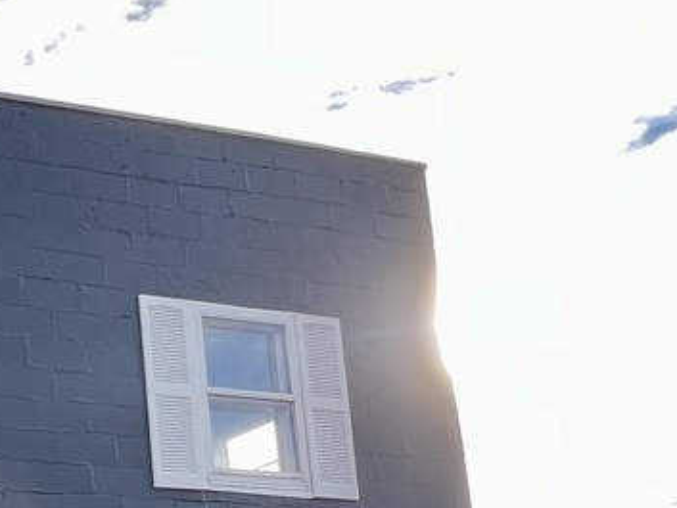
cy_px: 625
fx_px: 1037
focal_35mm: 53
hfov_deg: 27.1
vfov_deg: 24.7
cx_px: -305
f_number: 1.8
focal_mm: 1.57
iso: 32
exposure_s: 1/272
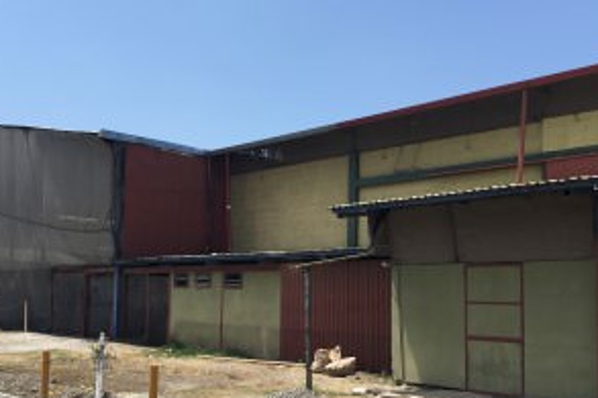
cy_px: 261
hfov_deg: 44.0
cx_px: 209
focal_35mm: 44
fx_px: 730
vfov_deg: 30.3
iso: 32
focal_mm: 4.15
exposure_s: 1/1883
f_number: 2.2
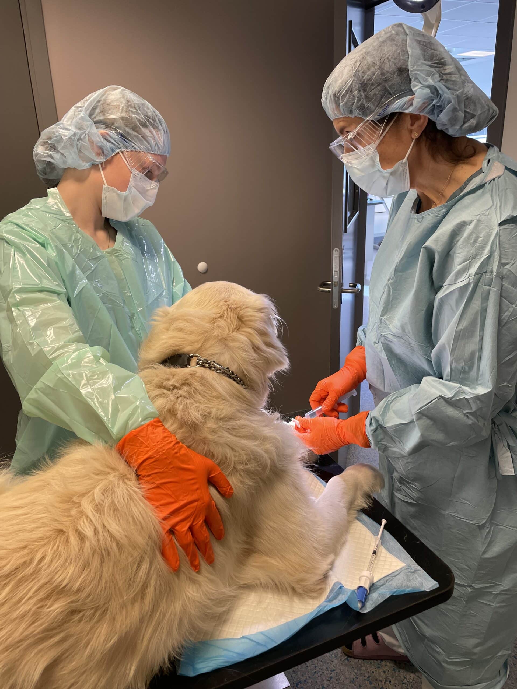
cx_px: 258
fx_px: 518
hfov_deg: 53.1
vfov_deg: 67.3
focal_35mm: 26
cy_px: 344
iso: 80
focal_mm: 4.2
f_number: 1.6
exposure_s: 1/97
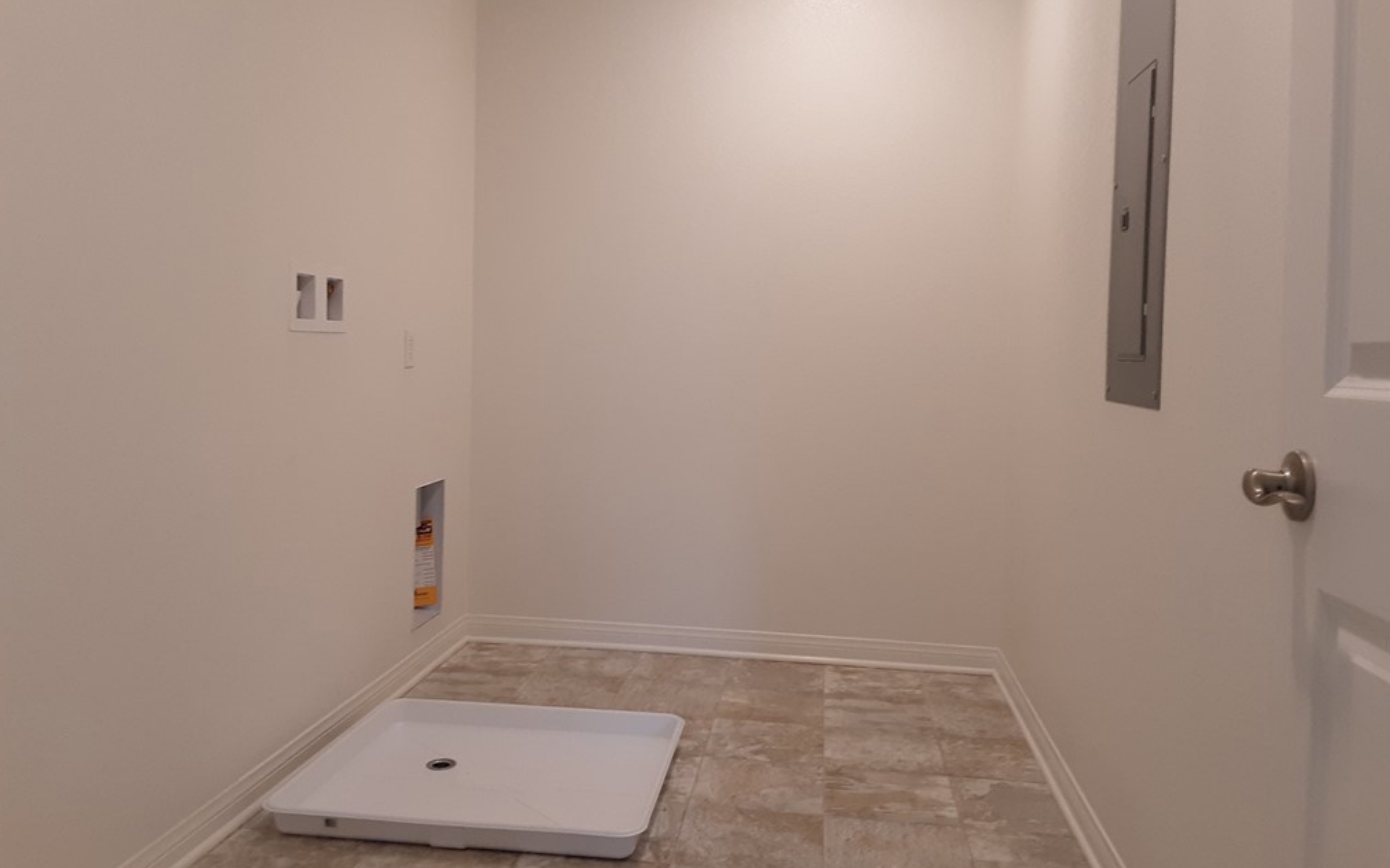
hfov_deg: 62.9
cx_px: 693
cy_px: 388
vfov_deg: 41.8
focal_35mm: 30
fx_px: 1136
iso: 50
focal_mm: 2.91
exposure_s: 1/40
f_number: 1.9
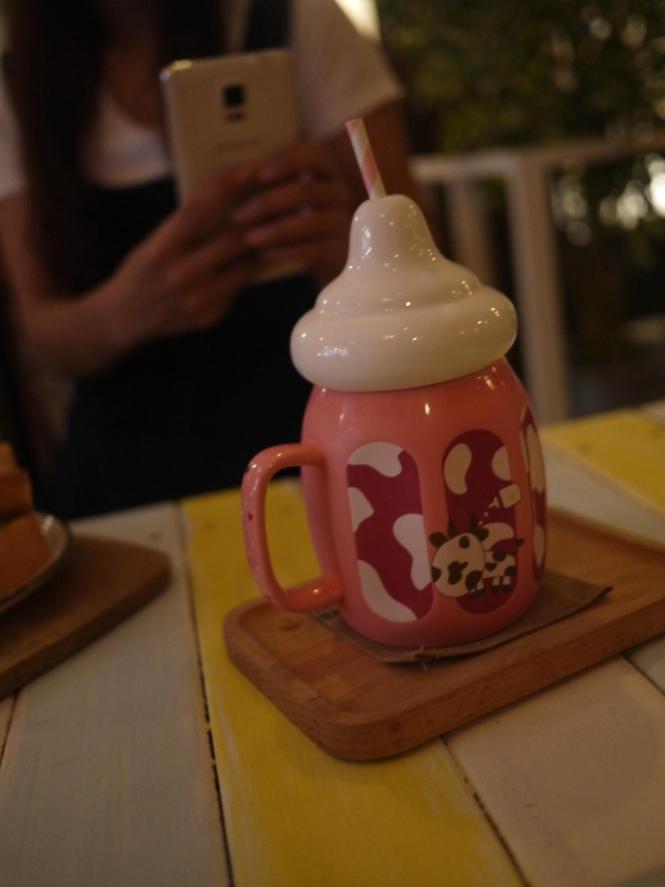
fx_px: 1025
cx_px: 332
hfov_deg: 36.0
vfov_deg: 46.8
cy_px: 444
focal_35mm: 40
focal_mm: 20
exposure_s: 1/40
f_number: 1.7
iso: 800
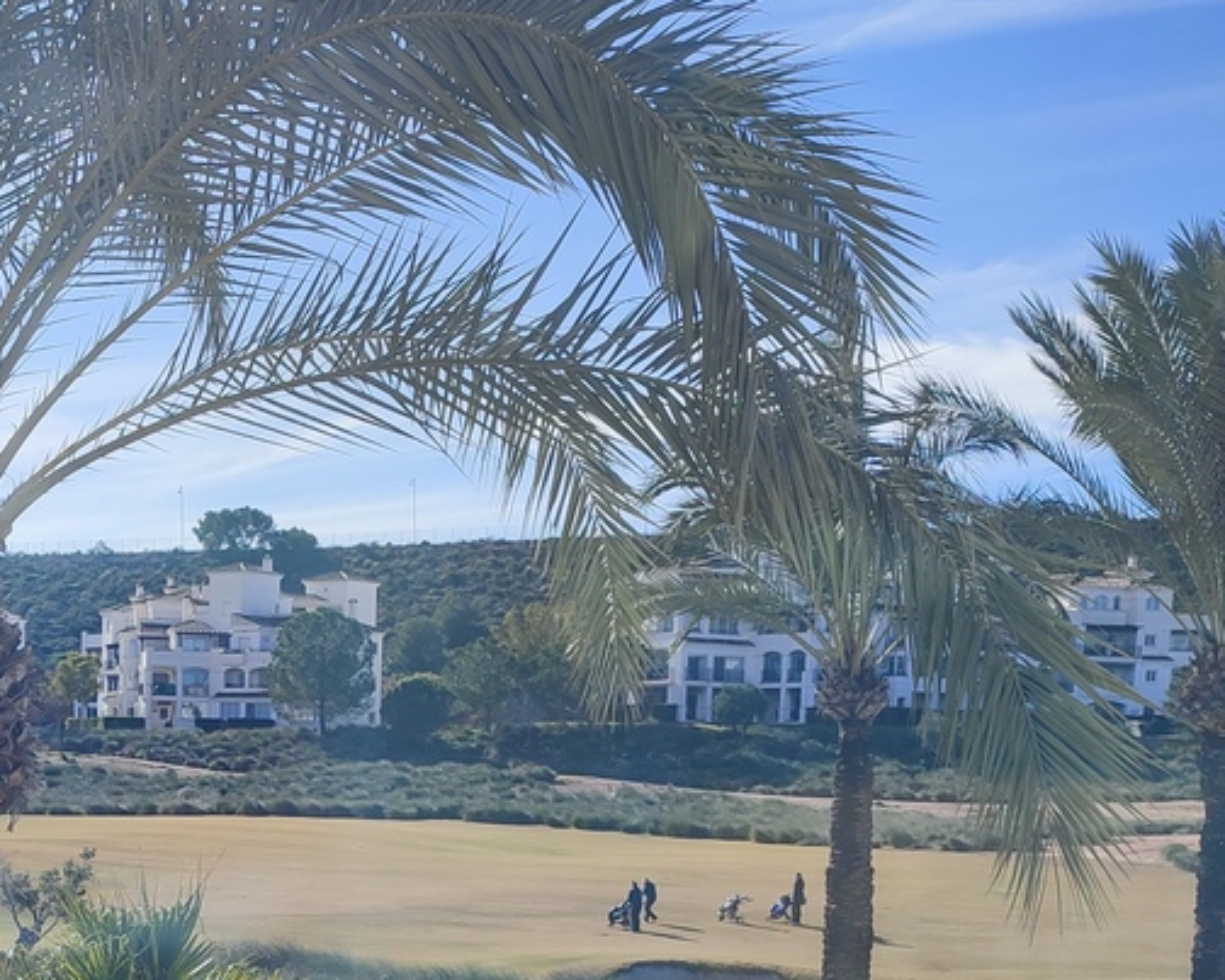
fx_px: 2247
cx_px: 294
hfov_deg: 30.0
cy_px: 1021
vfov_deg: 23.4
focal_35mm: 62
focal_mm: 6.04
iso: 50
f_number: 1.9
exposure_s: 1/914
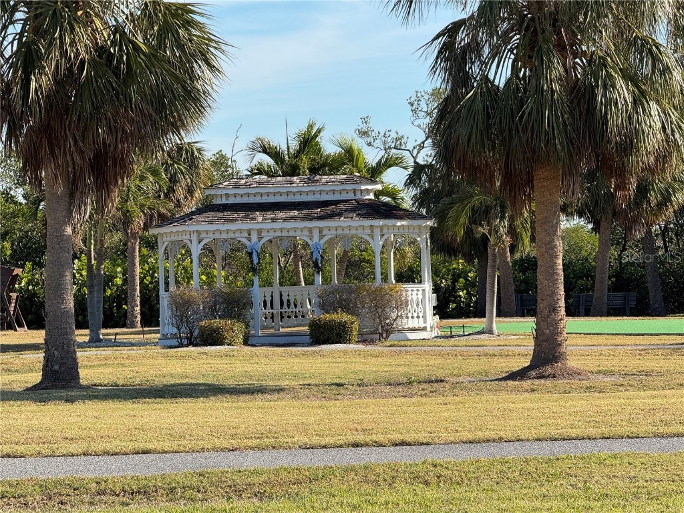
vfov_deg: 12.3
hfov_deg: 16.4
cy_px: 256
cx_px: 342
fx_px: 2371
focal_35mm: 120
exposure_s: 1/926
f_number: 2.8
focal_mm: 15.66
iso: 50
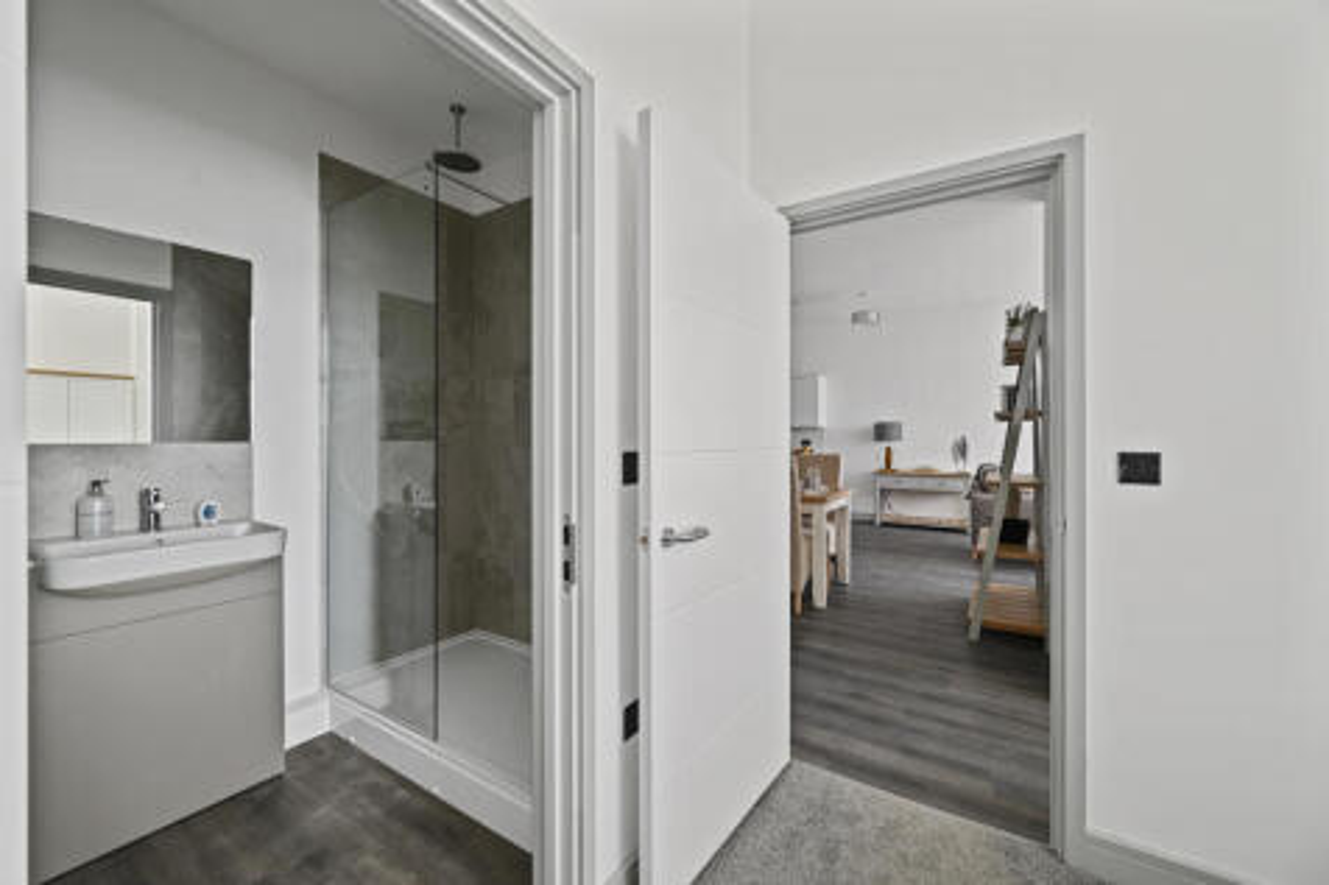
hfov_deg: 104.3
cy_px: 442
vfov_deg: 81.2
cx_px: 664
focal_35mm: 14
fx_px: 517
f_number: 7.1
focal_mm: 14
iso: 250
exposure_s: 1/13
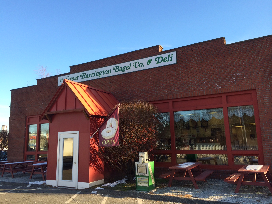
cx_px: 136
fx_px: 236
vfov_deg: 46.8
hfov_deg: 60.0
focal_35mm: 30
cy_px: 102
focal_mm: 4.12
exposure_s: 1/456
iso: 32
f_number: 2.2
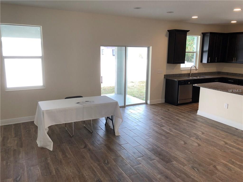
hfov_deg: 63.4
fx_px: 197
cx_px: 122
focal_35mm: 28
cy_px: 91
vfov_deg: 49.7
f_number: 1.8
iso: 25
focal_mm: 3.99
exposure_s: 1/40
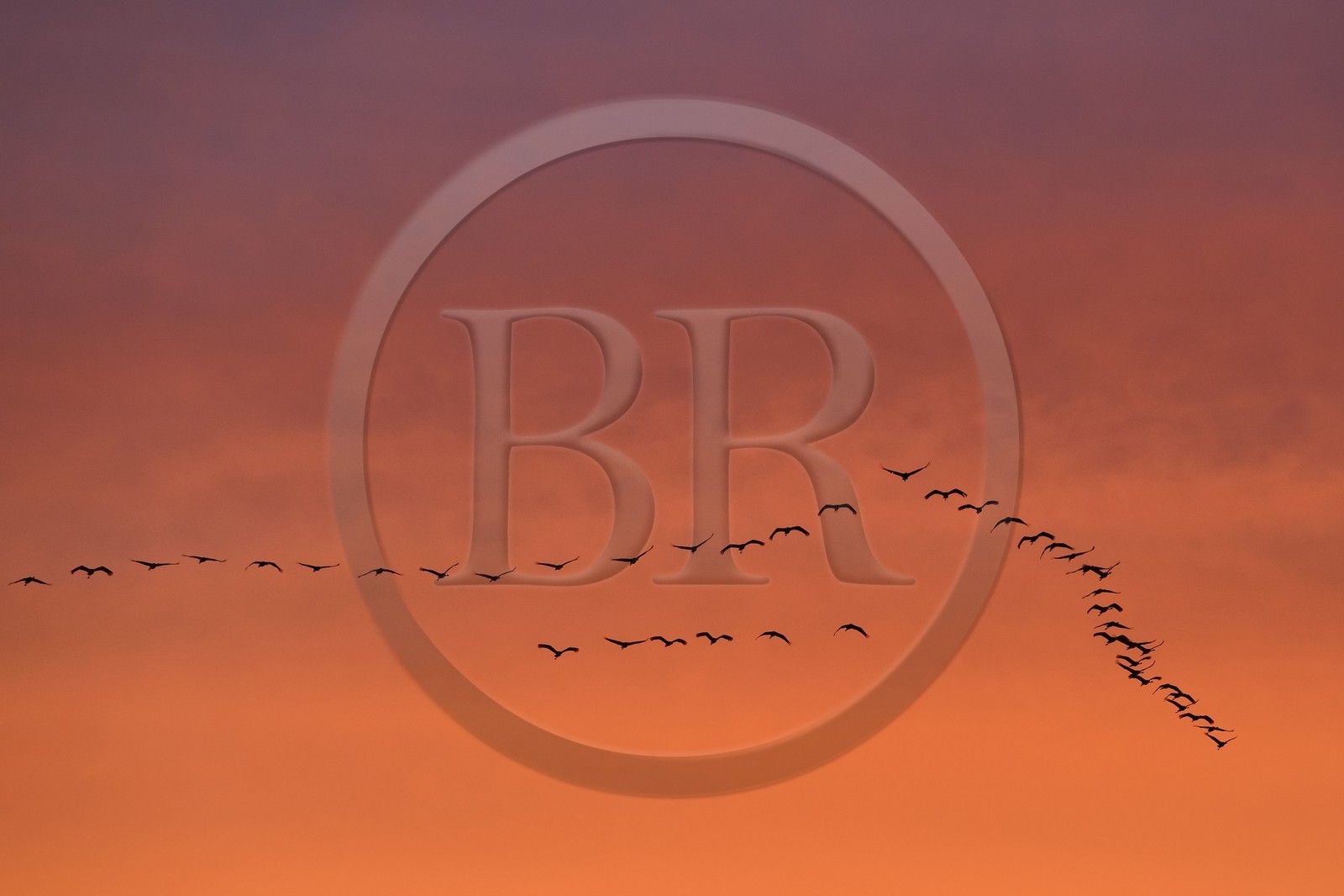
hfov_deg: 10.3
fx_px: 7465
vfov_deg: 6.9
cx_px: 672
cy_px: 448
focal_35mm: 200
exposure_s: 1/500
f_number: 6.3
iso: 800
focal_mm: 200
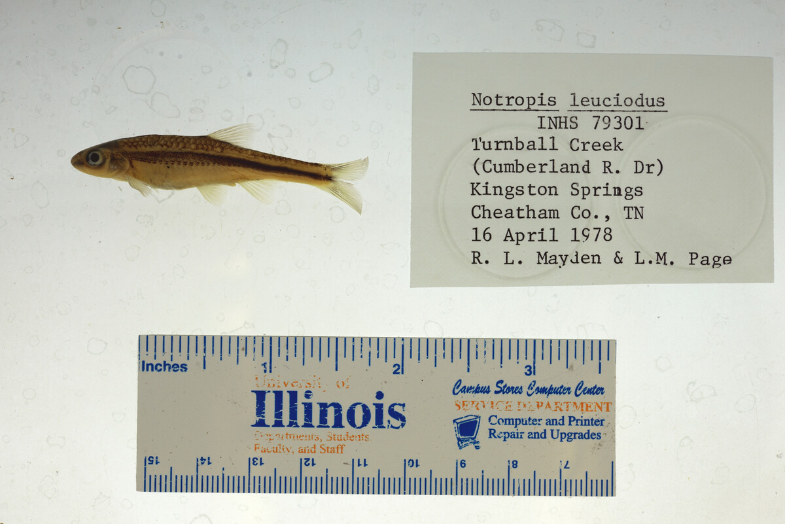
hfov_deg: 33.4
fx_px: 1309
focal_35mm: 60
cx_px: 392
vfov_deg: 22.6
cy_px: 262
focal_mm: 60
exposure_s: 1/200
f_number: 10
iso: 100
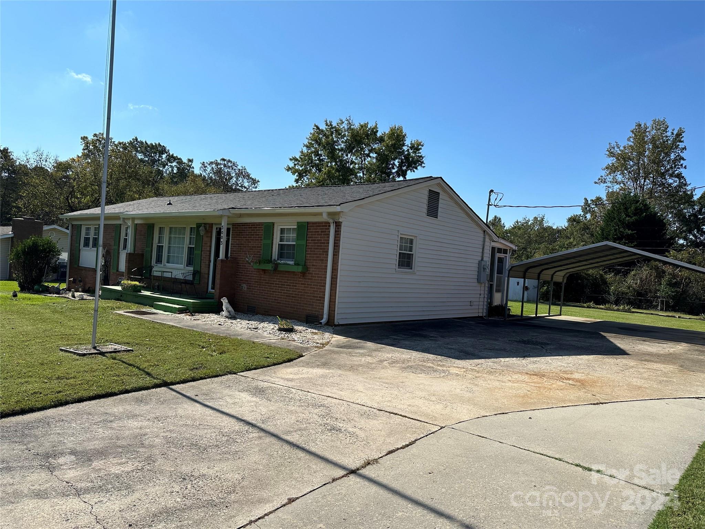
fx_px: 489
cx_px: 352
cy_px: 264
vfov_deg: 56.8
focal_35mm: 24
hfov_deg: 71.6
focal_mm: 6.86
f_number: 1.78
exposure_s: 1/7042
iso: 80
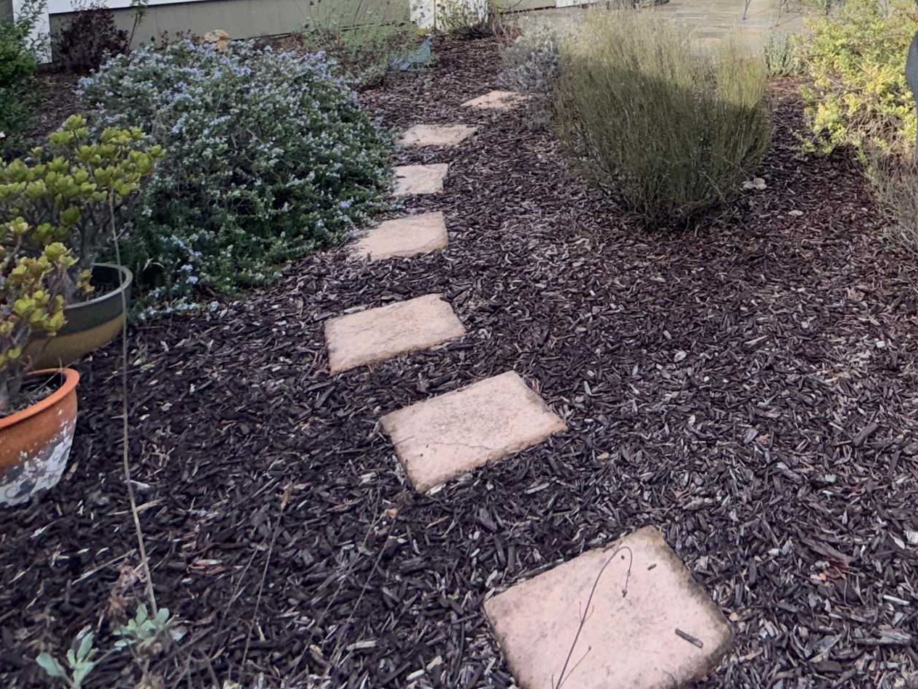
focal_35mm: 34
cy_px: -60
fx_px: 902
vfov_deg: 35.9
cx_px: 785
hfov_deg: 49.4
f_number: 2.2
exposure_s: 1/163
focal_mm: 2.22
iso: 16
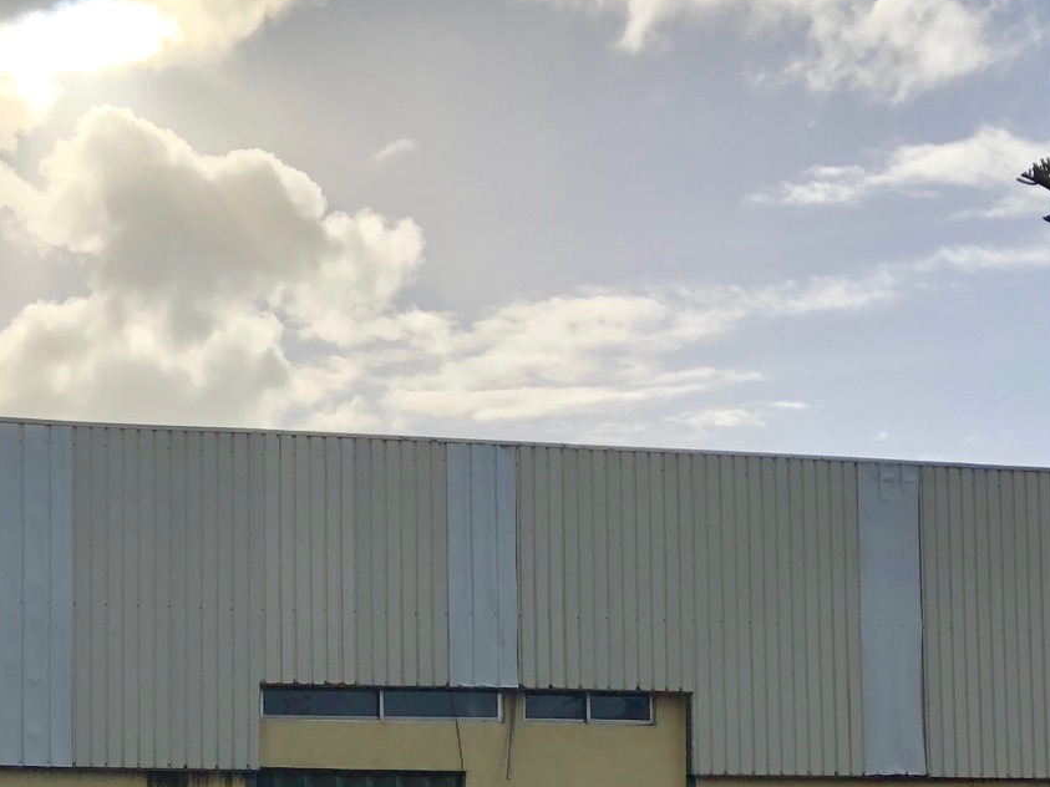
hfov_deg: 27.7
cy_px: 773
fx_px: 2032
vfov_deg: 21.2
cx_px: 57
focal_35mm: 67
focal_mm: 3.99
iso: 25
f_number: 1.8
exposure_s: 1/6024
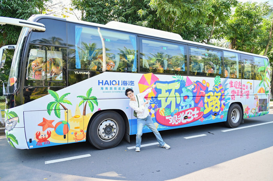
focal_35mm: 24
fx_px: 182
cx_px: 136
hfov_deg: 73.8
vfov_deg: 53.0
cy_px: 90
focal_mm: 24
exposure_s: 1/200
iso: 200
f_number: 4
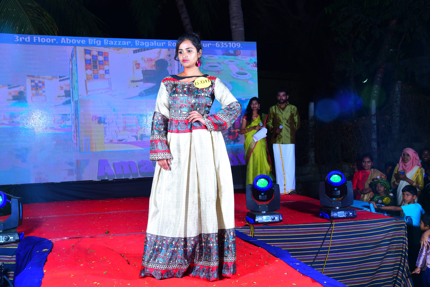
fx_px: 550
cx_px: 215
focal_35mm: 46
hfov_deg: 42.7
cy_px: 144
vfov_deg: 29.3
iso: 640
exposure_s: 1/125
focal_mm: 46
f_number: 10
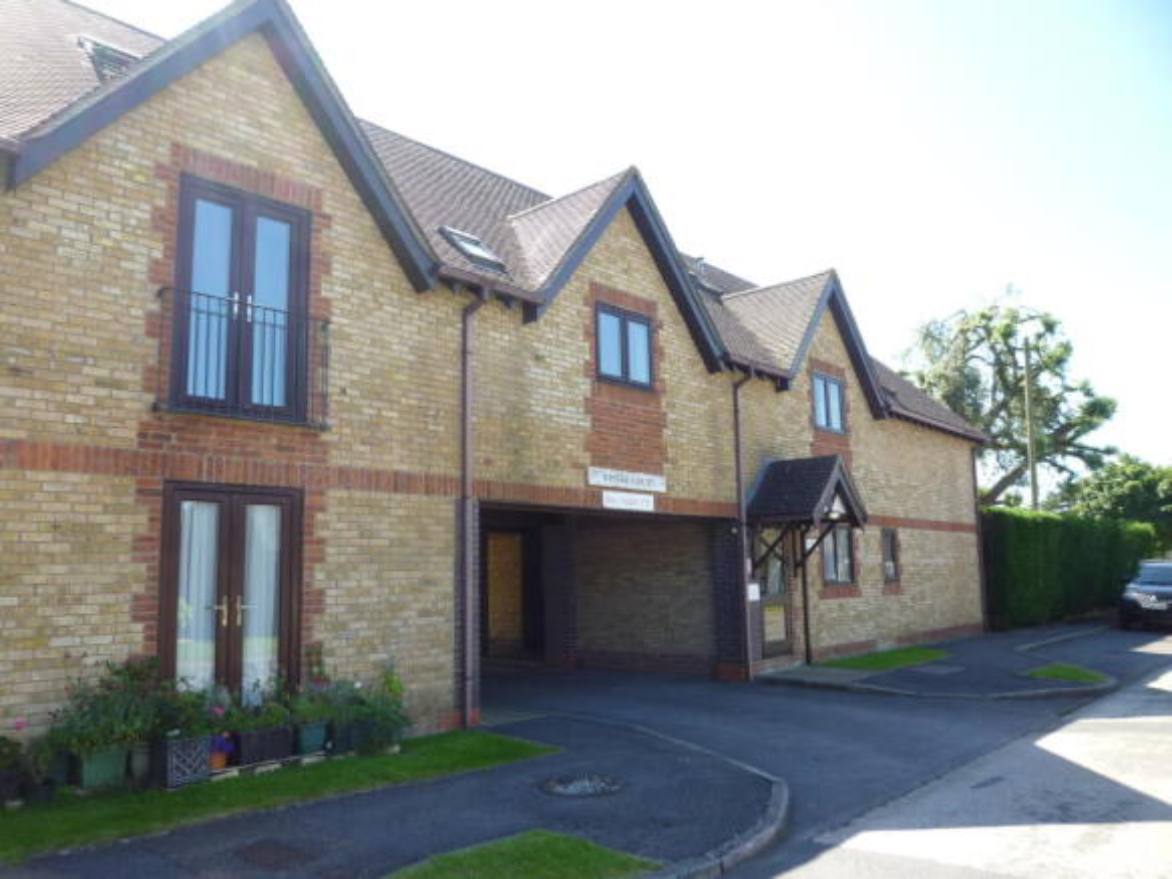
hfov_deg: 69.4
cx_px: 586
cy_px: 440
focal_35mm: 25
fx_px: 846
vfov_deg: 54.9
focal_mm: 4.5
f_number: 4
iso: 80
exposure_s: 1/125
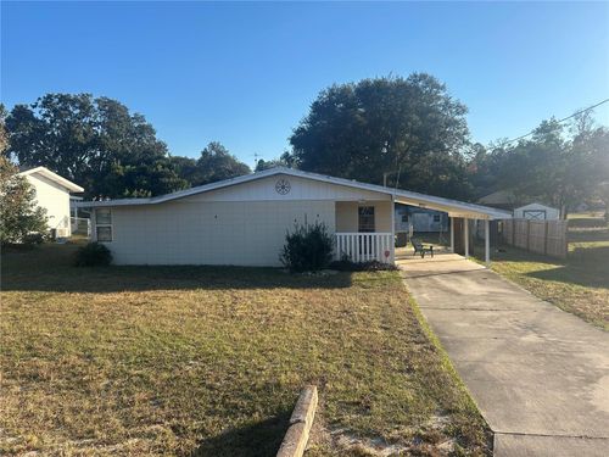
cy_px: 228
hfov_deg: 67.3
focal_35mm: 26
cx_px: 304
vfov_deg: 53.1
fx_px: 457
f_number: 1.5
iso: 50
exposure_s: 1/2299
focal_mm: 5.7
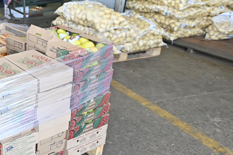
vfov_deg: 34.9
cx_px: -16
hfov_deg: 41.6
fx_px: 246
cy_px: 64
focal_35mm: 38
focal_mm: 17
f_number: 4
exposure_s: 1/500
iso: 1600
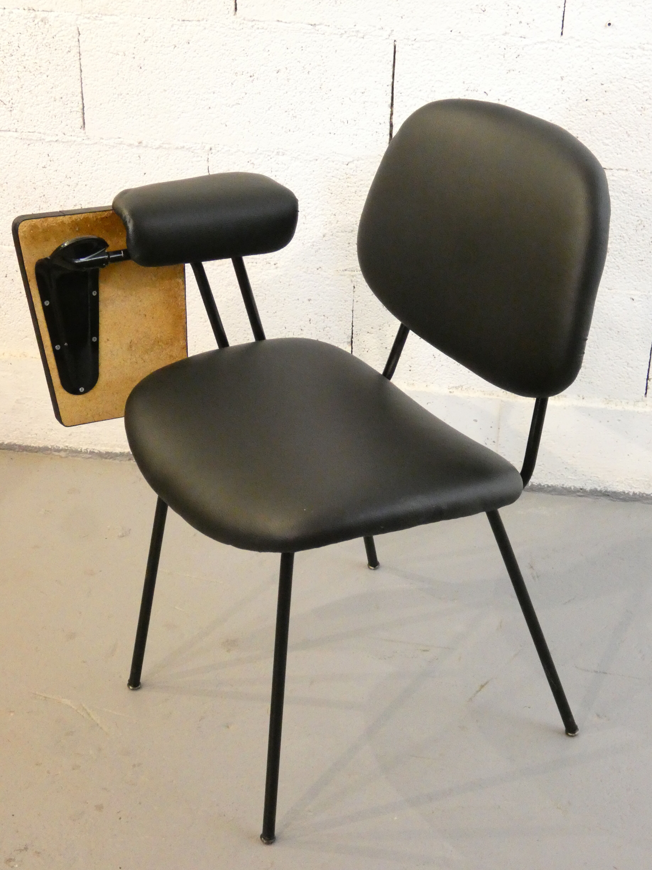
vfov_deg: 31.7
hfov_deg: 24.0
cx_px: 326
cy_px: 435
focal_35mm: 61
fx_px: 1532
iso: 1600
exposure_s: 1/50
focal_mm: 10.8
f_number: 4.1
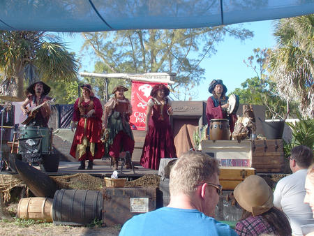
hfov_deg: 41.2
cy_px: 118
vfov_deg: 31.5
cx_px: 157
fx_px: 417
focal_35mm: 46
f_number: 3.5
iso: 100
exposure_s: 1/500
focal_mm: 9.8
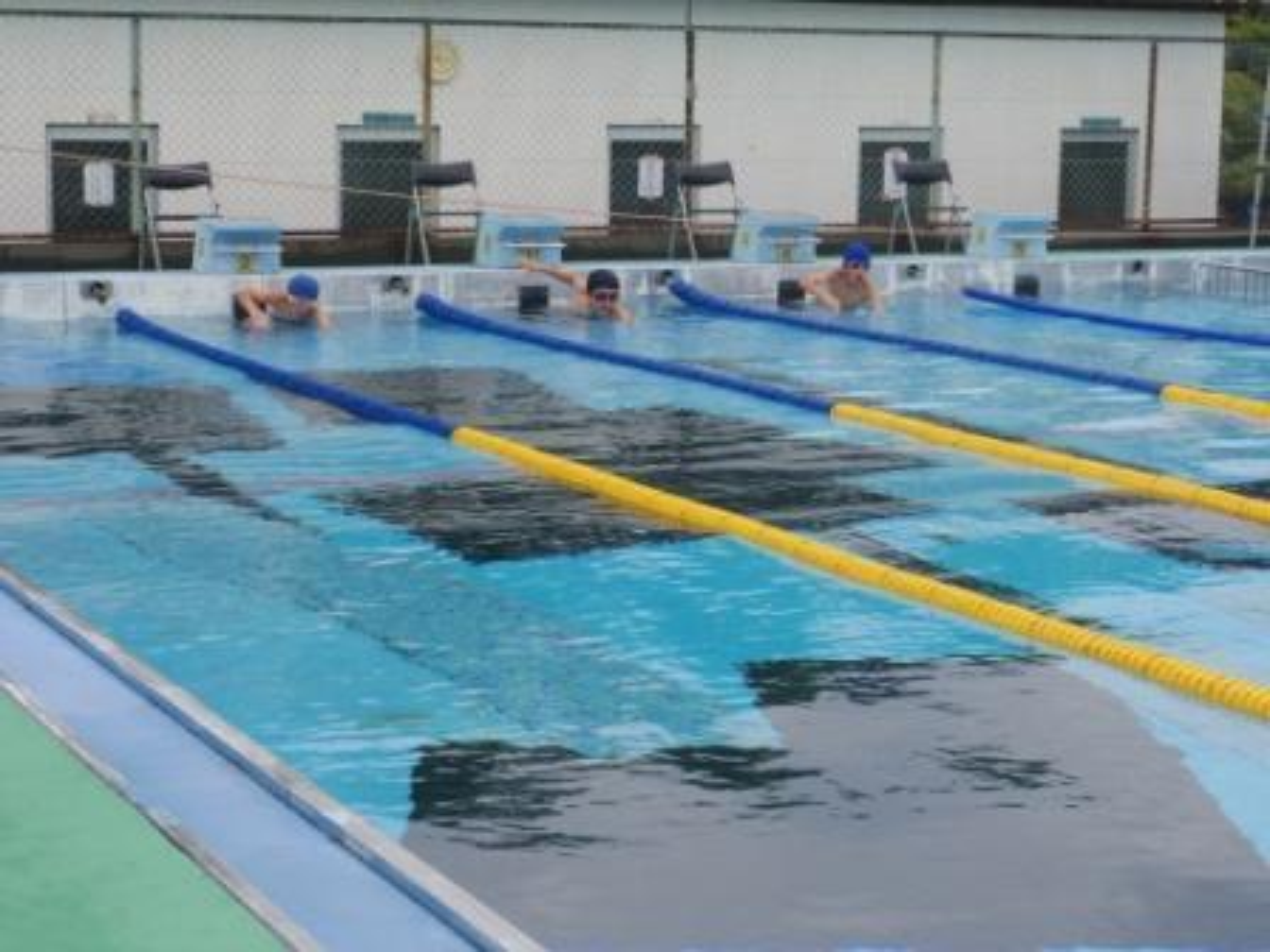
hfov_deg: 27.0
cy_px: 476
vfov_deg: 20.4
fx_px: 2642
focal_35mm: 72
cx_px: 635
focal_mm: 13
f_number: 4.5
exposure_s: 1/500
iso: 125
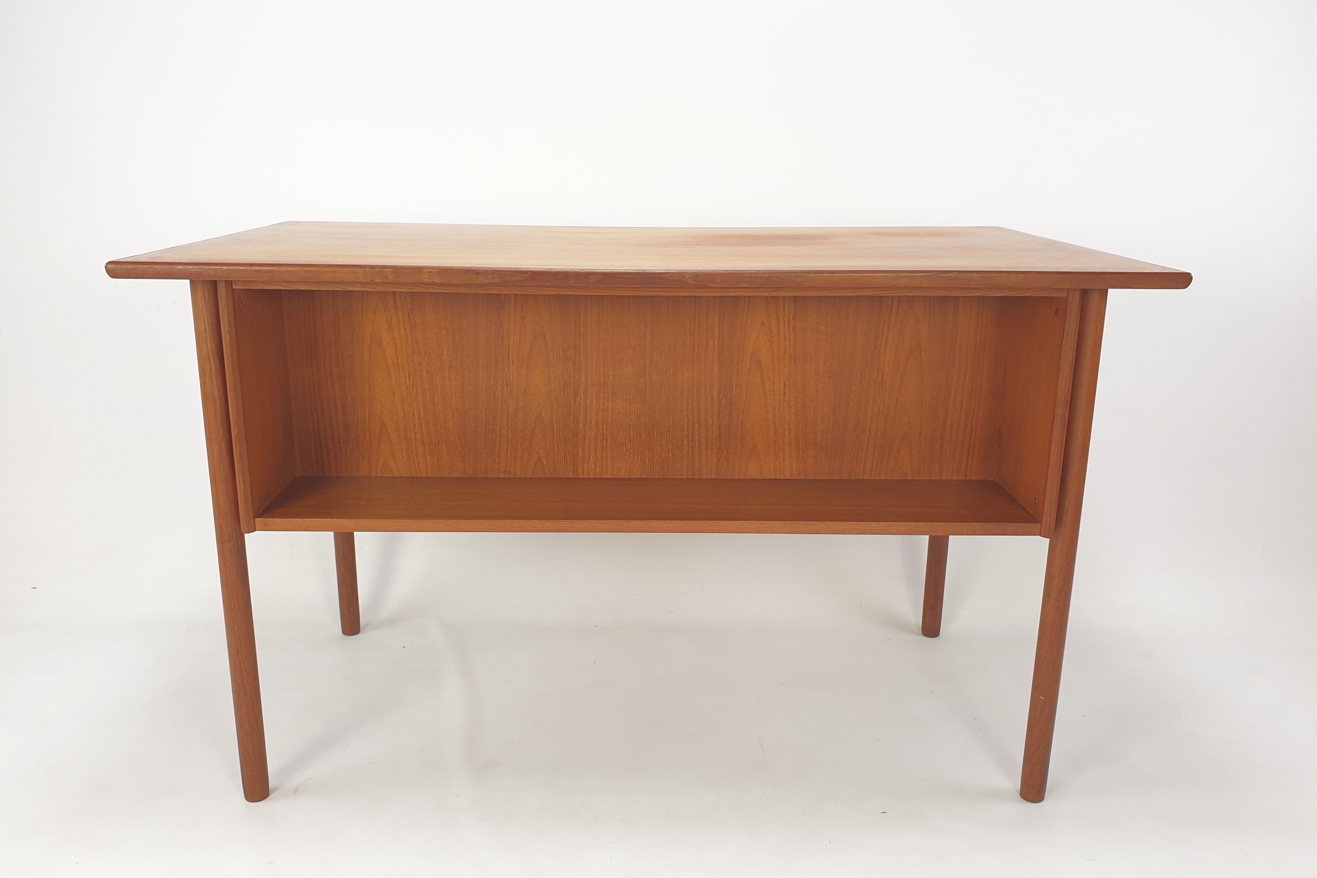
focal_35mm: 28
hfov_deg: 65.5
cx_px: 643
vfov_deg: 46.4
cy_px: 455
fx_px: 1024
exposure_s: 1/50
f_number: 2.4
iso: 50
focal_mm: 4.3
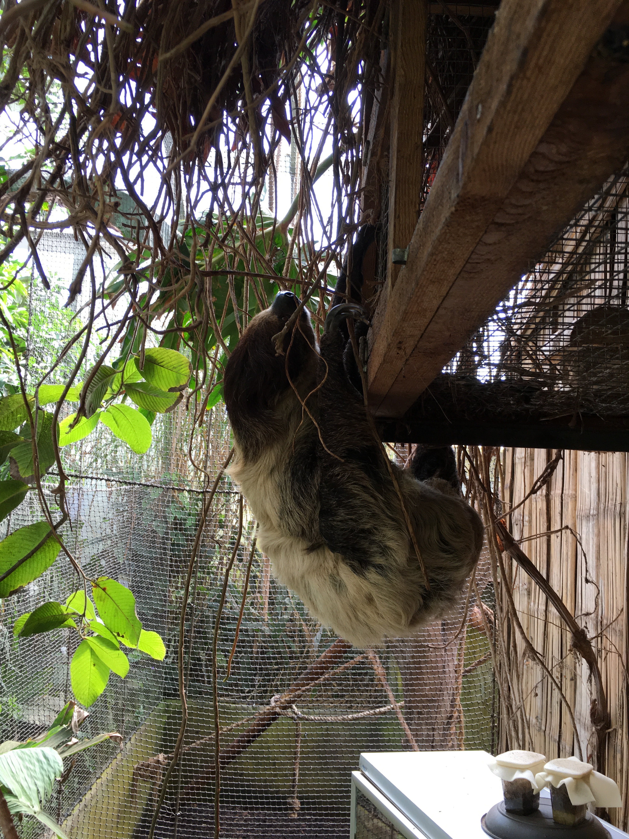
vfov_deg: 61.7
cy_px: 420
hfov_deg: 48.2
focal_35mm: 29
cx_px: 314
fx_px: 703
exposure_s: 1/100
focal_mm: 4.15
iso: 40
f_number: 2.2
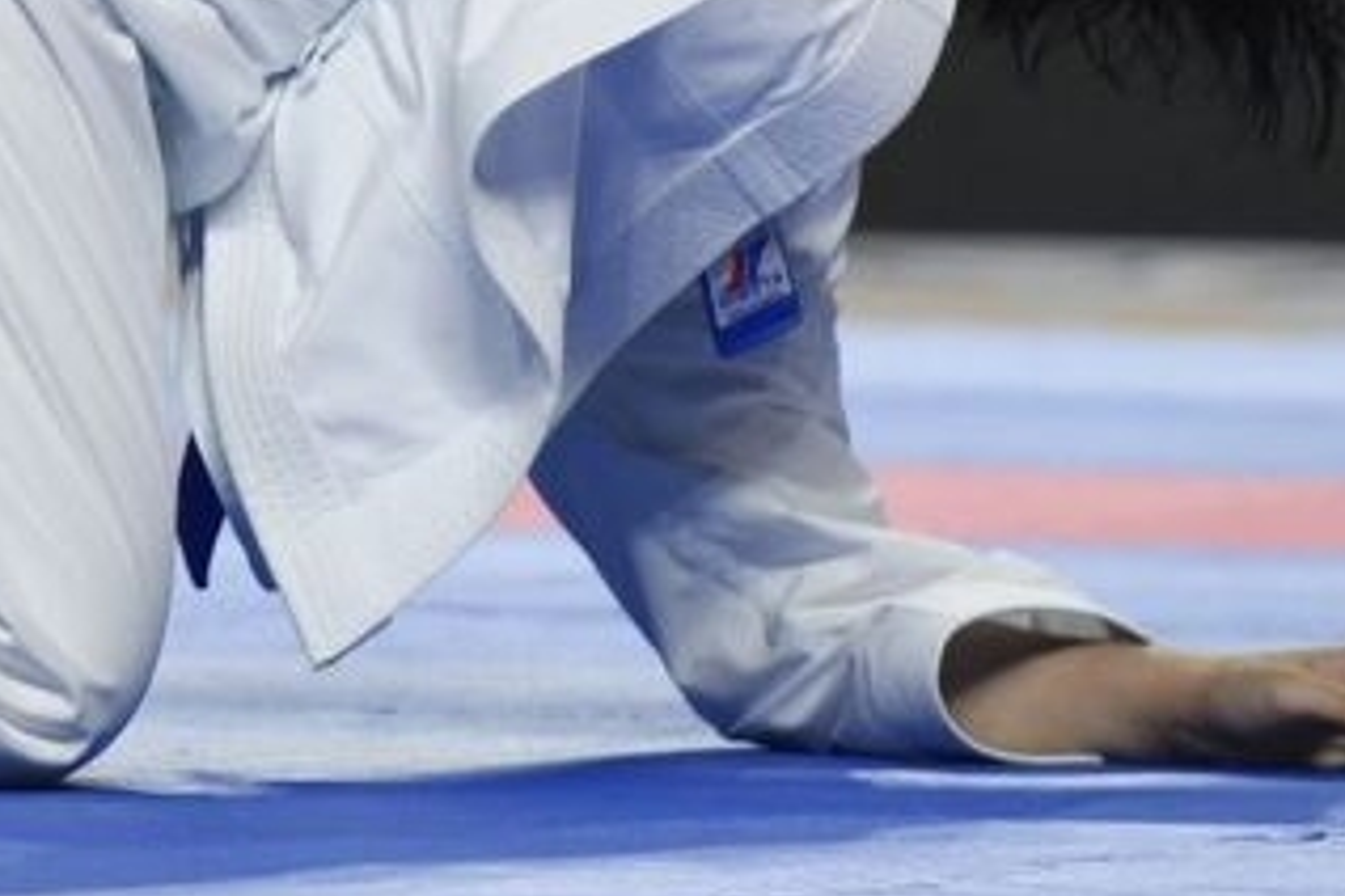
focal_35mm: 1131
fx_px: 42252
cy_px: -740
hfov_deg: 1.8
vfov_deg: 1.2
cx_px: -634
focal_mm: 200
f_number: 2.8
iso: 800
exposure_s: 1/800
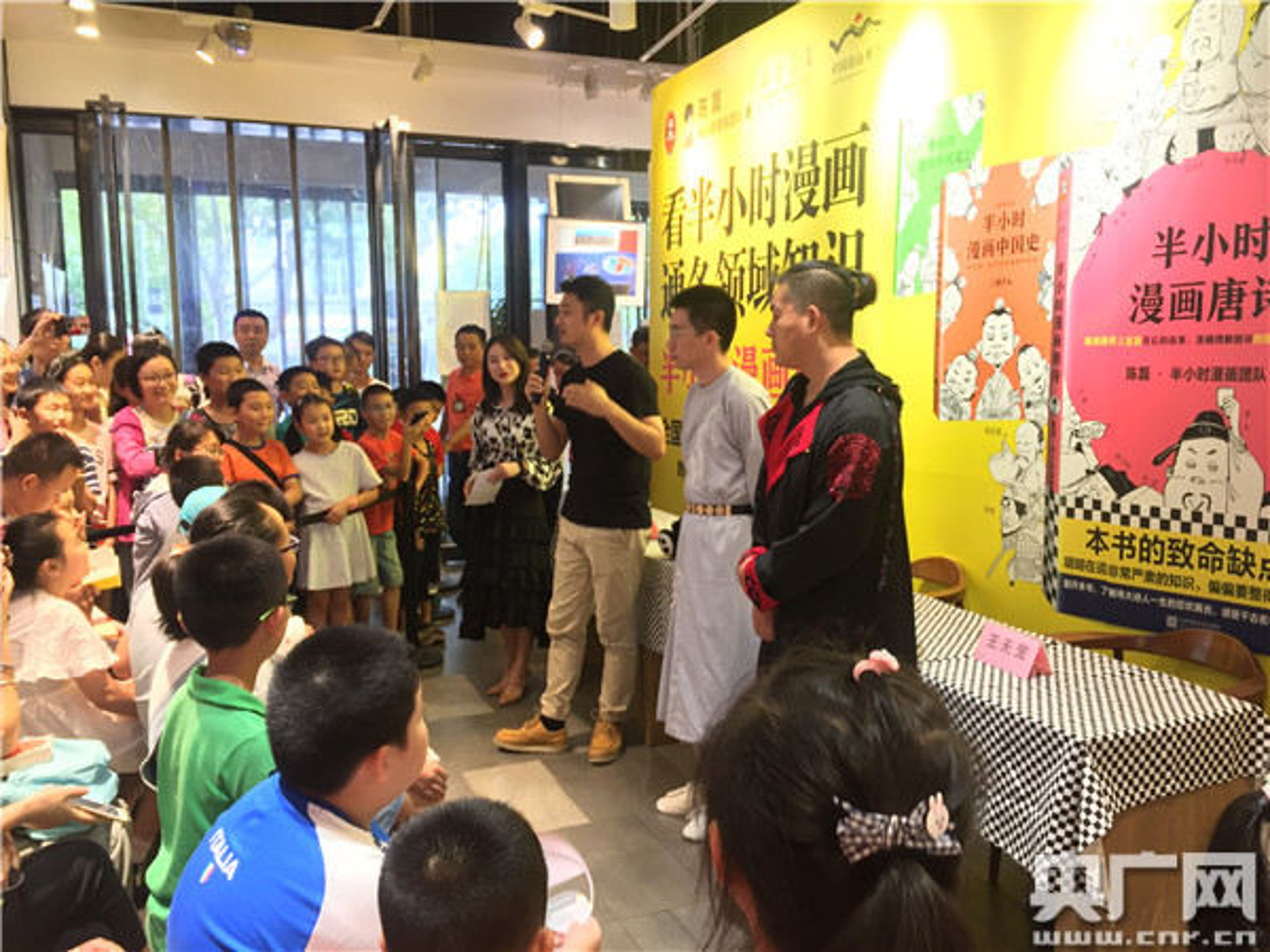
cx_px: 635
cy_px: 476
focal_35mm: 29
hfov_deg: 61.7
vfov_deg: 48.2
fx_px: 1064
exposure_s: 1/33
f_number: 2.2
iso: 80
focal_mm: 4.15
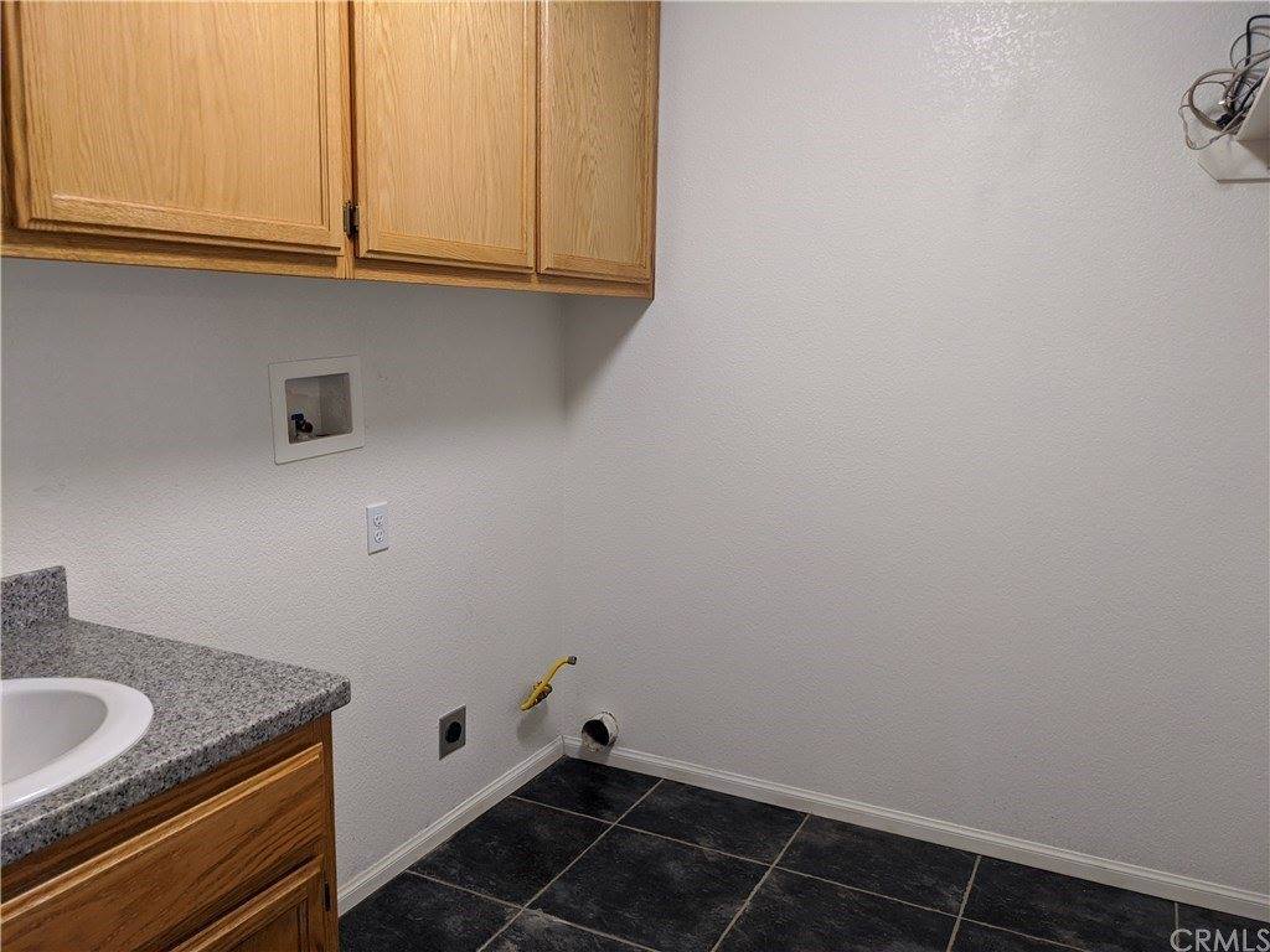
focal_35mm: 27
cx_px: 635
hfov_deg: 65.3
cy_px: 476
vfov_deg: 51.4
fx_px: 991
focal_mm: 4.38
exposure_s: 1/60
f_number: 1.73
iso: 279
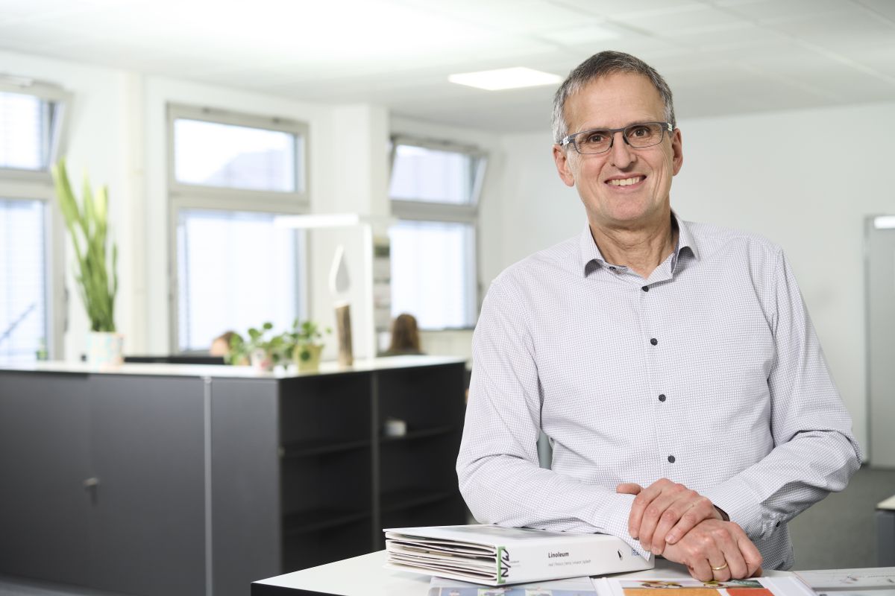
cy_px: 298
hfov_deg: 36.2
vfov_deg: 24.6
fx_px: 1367
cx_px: 448
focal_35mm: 55
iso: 800
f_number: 4
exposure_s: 1/100
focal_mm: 55
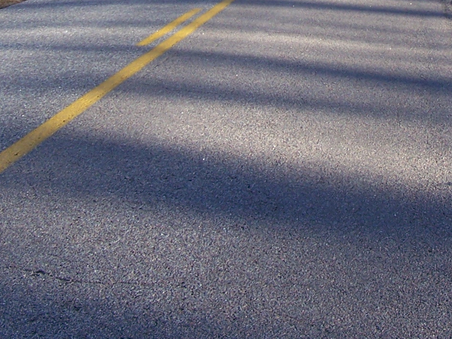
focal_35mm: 105
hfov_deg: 18.5
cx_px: 383
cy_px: -36
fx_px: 1371
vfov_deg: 13.8
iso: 64
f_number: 4
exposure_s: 1/250
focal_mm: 6.3
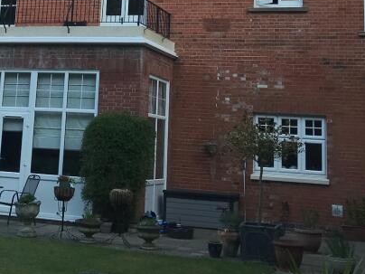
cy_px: -28
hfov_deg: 27.1
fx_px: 749
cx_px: 101
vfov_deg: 19.8
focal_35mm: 71
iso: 20
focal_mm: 3.99
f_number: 1.8
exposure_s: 1/404
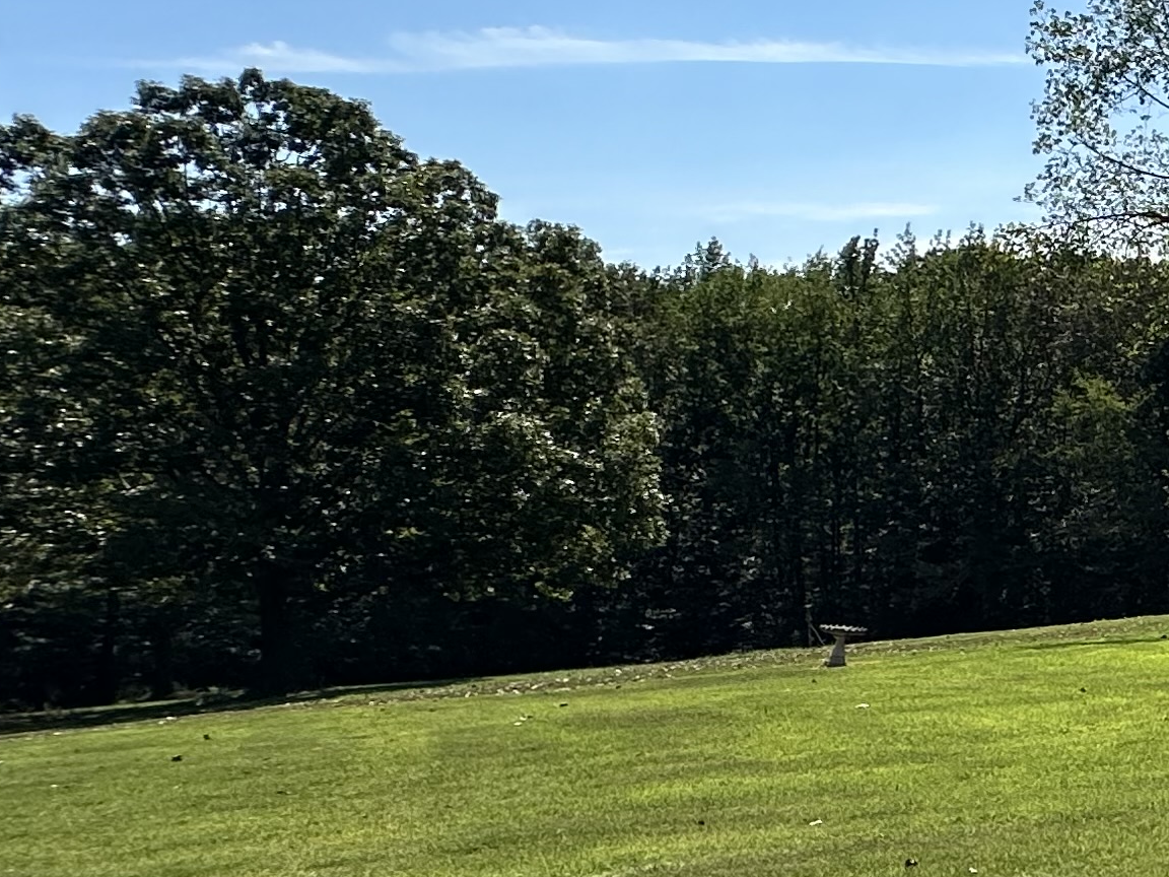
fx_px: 1655
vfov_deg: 29.7
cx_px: 1966
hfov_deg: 24.2
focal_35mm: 49
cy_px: 486
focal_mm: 2.22
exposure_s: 1/2132
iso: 50
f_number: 2.2
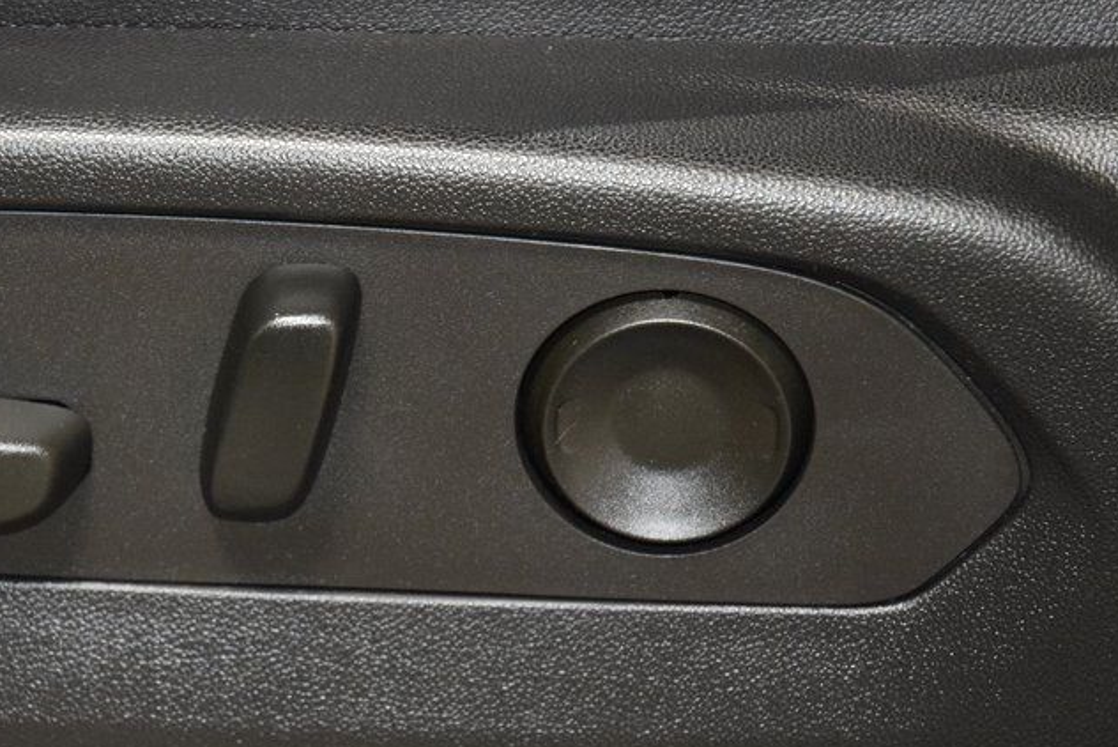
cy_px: 456
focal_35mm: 170
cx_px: 320
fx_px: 5282
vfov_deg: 8.1
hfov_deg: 12.1
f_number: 4.5
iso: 3200
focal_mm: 70
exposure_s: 1/40
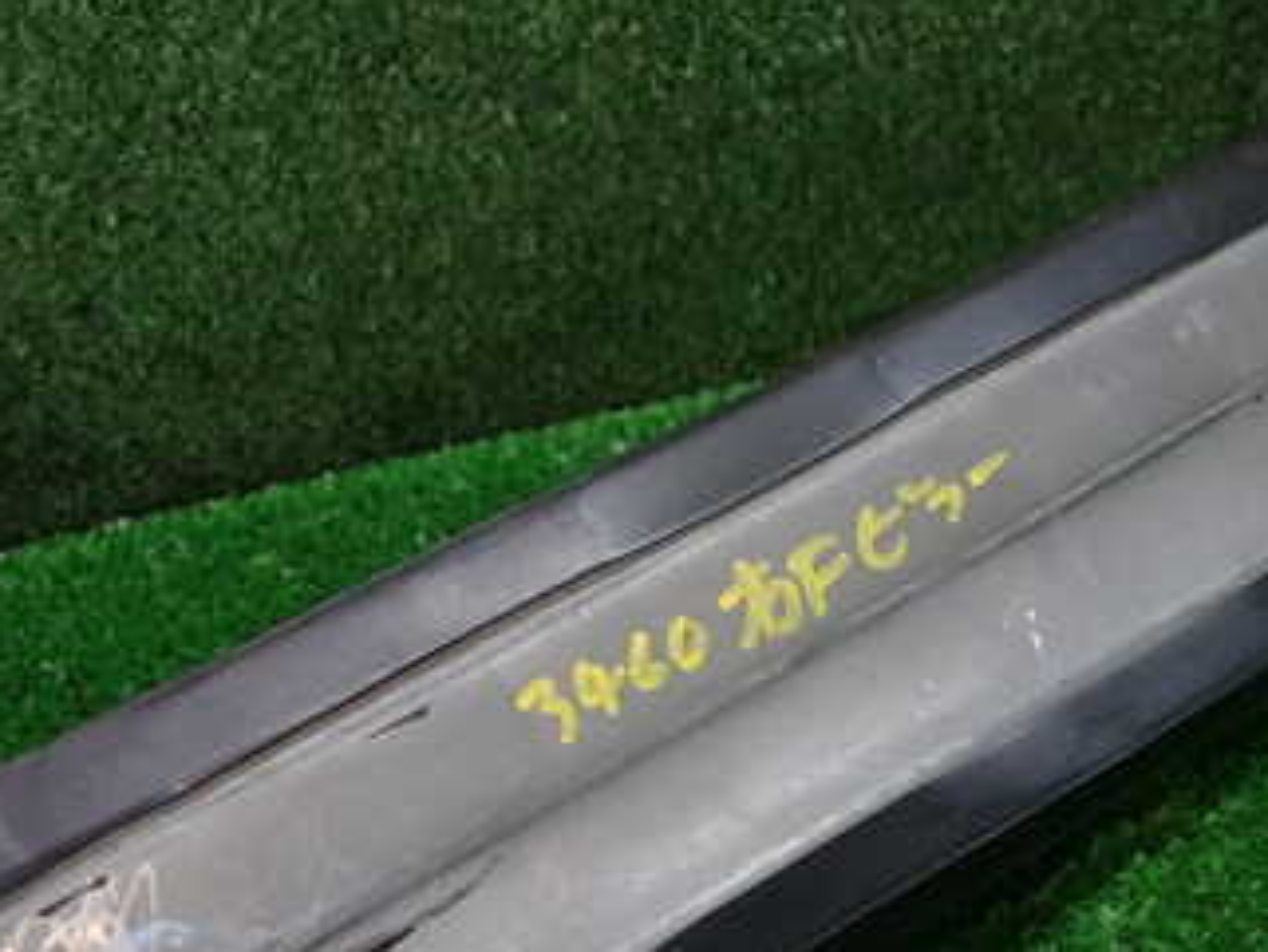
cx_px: 893
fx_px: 2052
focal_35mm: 56
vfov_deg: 25.9
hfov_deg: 33.9
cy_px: 683
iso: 200
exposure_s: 1/50
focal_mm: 5.4
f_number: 2.3
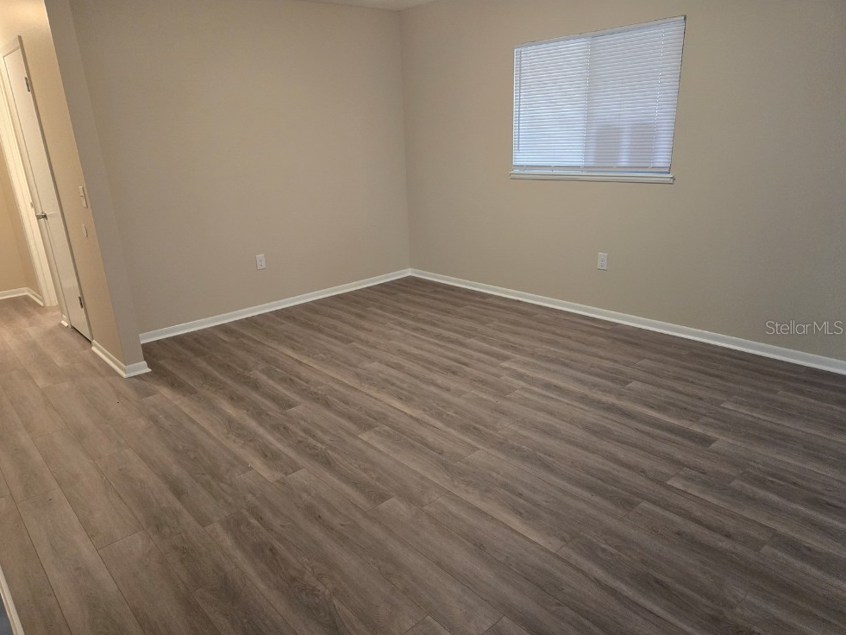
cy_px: 327
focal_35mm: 24
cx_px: 405
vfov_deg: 56.8
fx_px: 587
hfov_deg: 71.6
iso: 640
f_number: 1.8
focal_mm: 5.4
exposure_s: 1/120
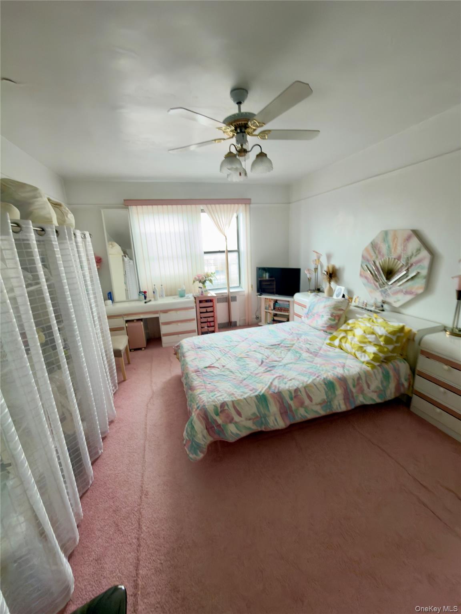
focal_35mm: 14
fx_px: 249
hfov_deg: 85.7
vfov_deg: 102.1
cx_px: 230
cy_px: 307
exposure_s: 1/30
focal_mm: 2.22
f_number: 2.2
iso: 200
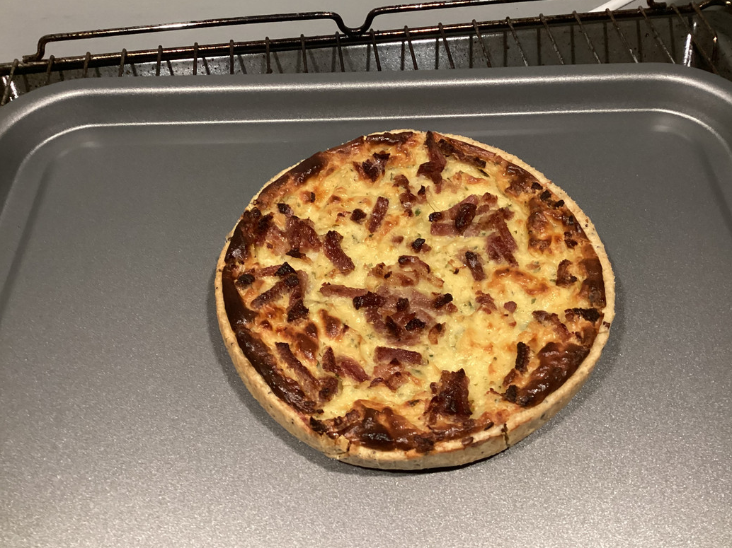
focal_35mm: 32
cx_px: 376
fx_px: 677
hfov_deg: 56.8
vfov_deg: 44.1
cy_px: 268
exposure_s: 1/30
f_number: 2.4
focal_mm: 3.3
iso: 320
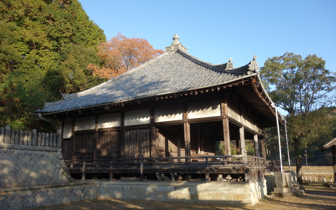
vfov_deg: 43.1
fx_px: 266
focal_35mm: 29
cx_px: 167
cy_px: 109
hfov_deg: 64.6
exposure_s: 1/125
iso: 125
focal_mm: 10.4
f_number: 5.6
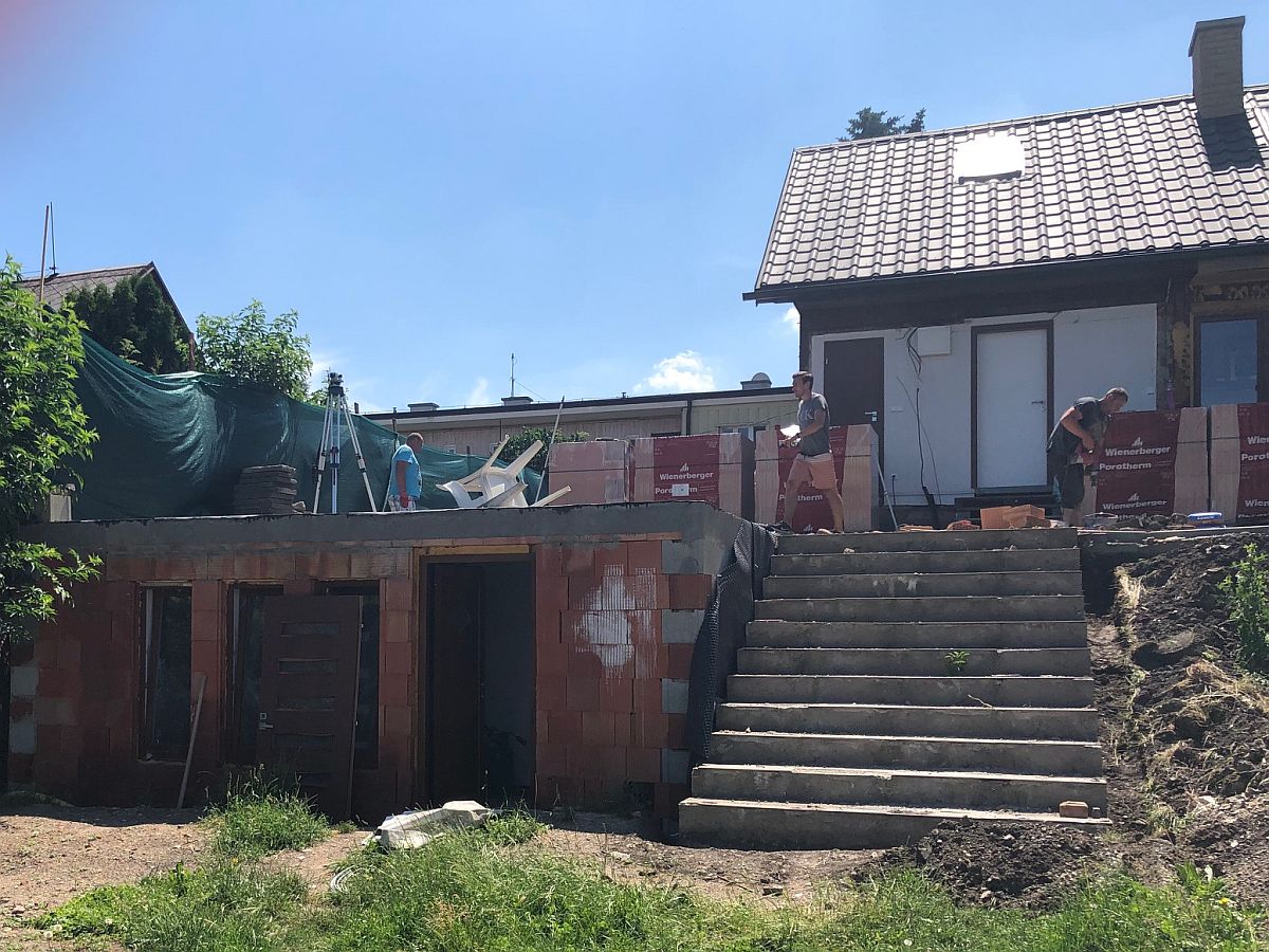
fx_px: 1026
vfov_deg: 49.7
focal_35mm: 28
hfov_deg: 63.4
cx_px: 634
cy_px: 476
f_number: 1.8
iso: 20
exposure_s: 1/1919
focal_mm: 4
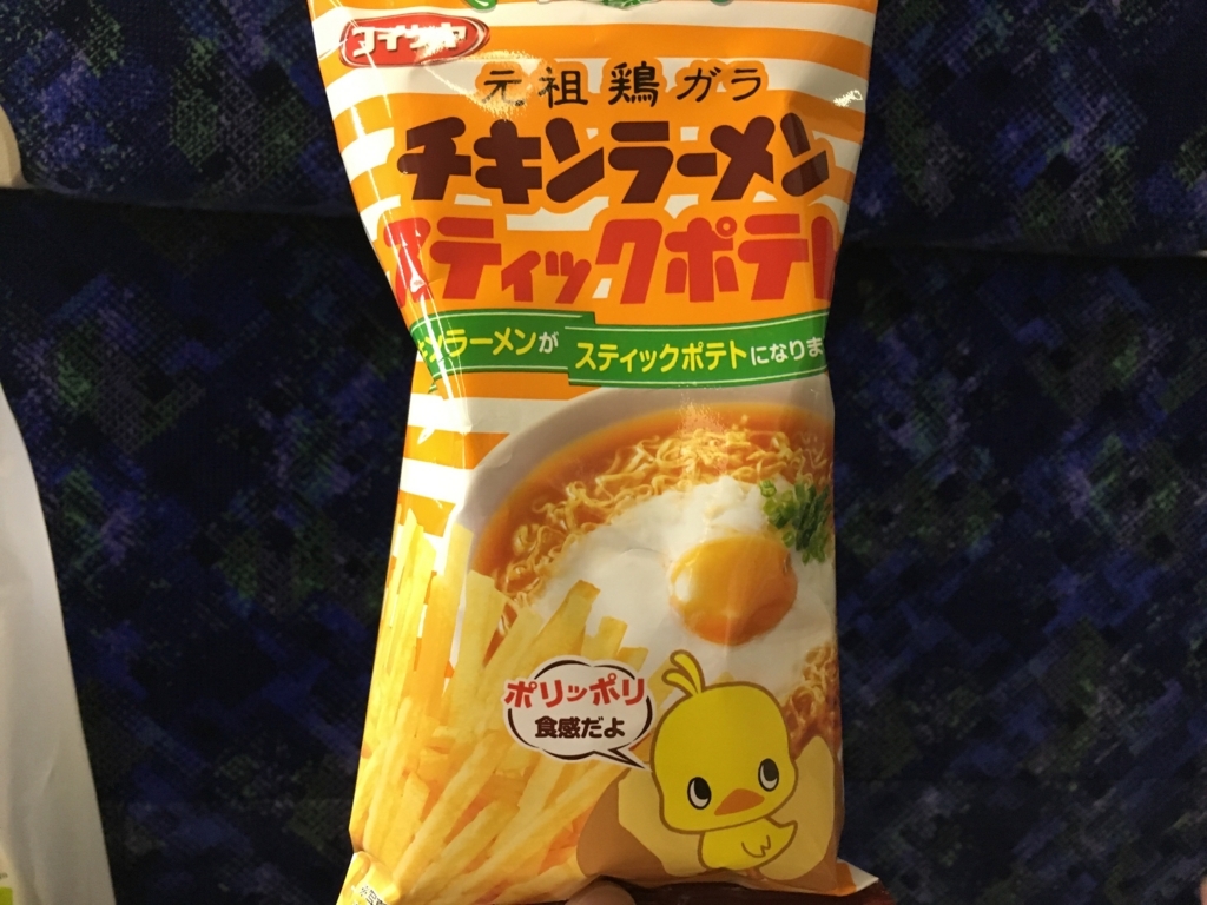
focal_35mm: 29
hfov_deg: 61.7
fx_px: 1011
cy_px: 452
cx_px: 604
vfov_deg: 48.2
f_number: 2.2
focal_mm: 4.15
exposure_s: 1/30
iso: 200
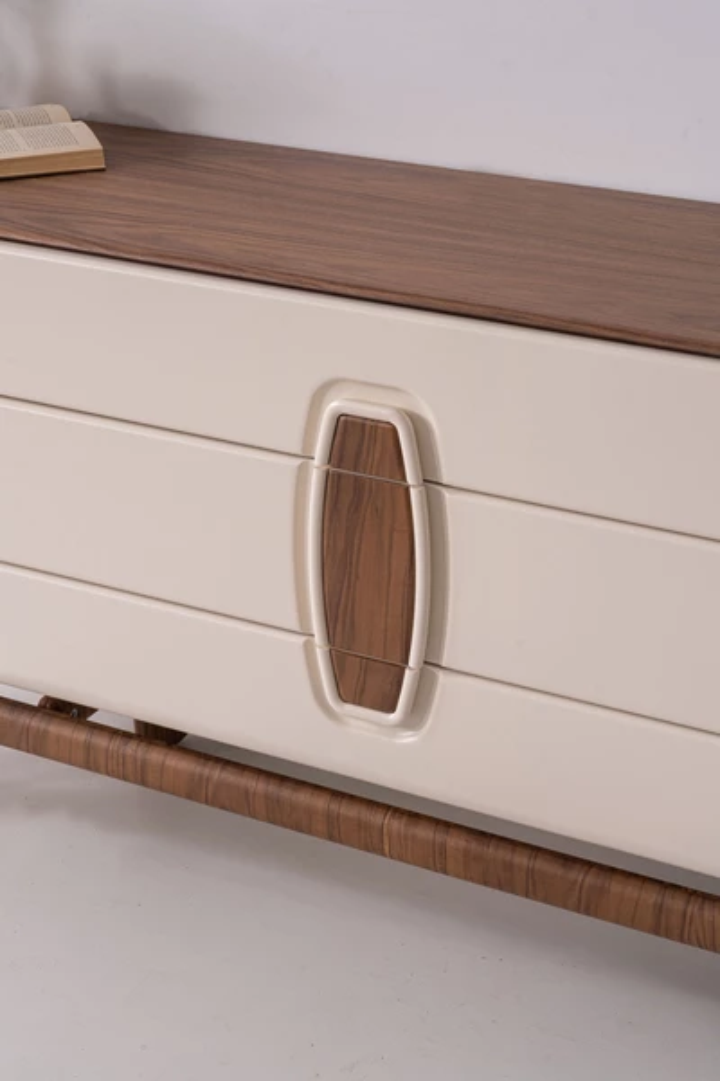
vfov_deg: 28.8
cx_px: 360
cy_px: 540
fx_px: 2100
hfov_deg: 19.5
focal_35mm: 70
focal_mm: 70
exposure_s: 1/125
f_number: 11
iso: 100
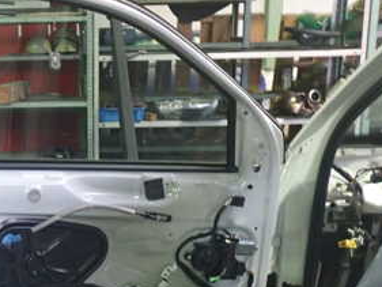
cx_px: 24
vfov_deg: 22.8
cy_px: 207
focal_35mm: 64
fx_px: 707
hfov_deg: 28.8
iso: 640
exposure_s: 1/30
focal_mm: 5.4
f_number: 2.3
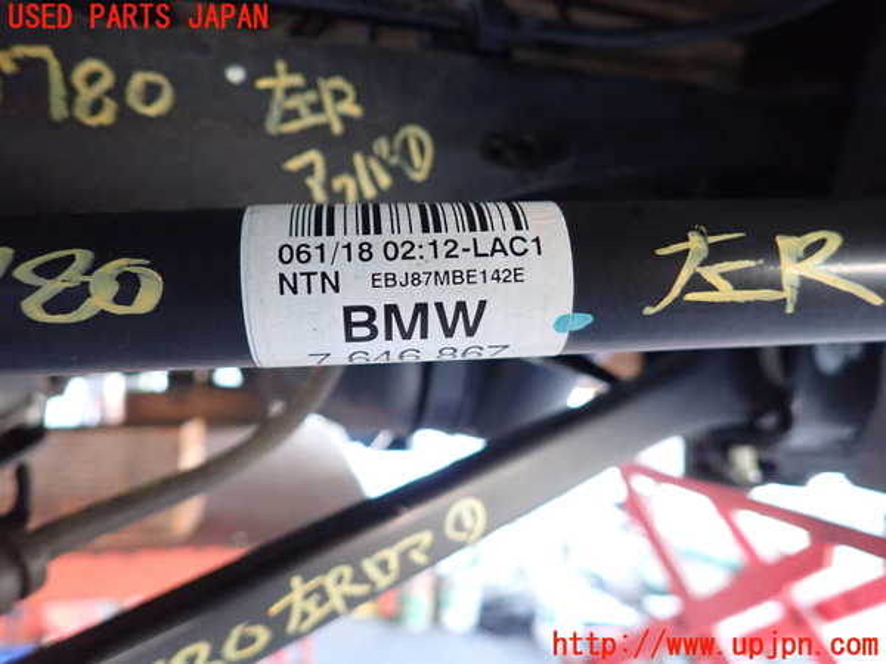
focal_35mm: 25
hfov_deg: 69.4
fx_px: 640
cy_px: 332
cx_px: 443
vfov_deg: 54.9
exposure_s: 1/100
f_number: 2
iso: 1000
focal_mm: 4.5
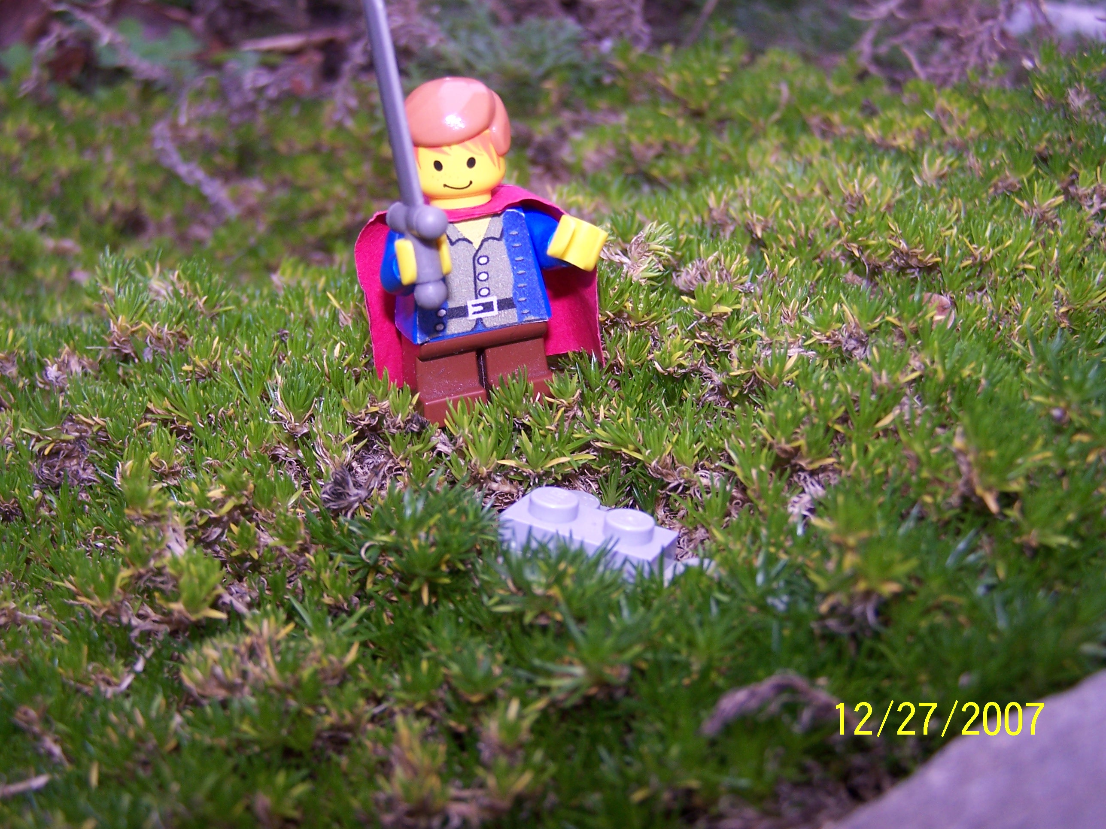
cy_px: 414
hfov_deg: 37.5
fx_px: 1629
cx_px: 553
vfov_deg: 28.6
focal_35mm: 51
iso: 80
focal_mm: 8.5
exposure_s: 1/60
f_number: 3
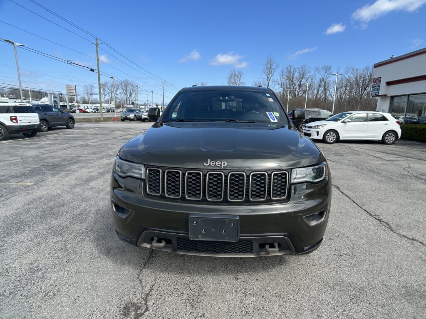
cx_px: 213
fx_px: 320
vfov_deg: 53.1
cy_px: 160
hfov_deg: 67.3
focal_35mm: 26
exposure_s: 1/2632
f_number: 1.5
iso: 50
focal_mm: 5.7
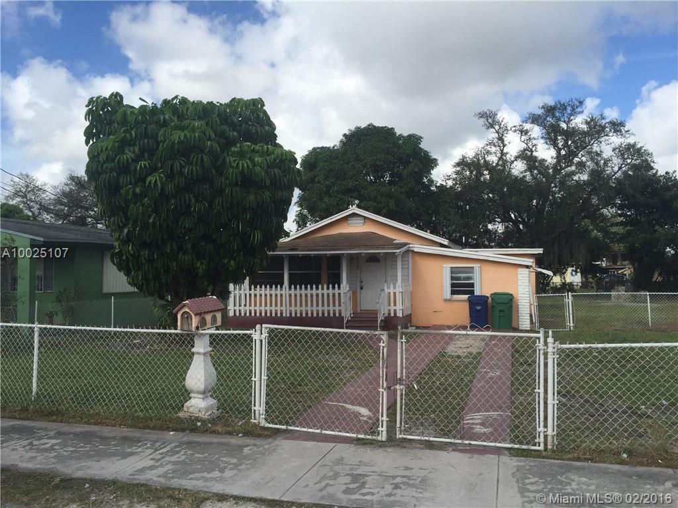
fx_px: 568
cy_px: 254
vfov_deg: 48.2
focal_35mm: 29
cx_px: 339
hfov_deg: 61.7
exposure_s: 1/2326
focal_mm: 4.15
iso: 32
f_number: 2.2
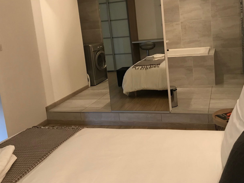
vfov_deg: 38.3
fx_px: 261
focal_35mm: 37
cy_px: 66
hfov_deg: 50.0
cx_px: 141
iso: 50
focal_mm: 3.99
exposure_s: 1/17
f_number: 1.8
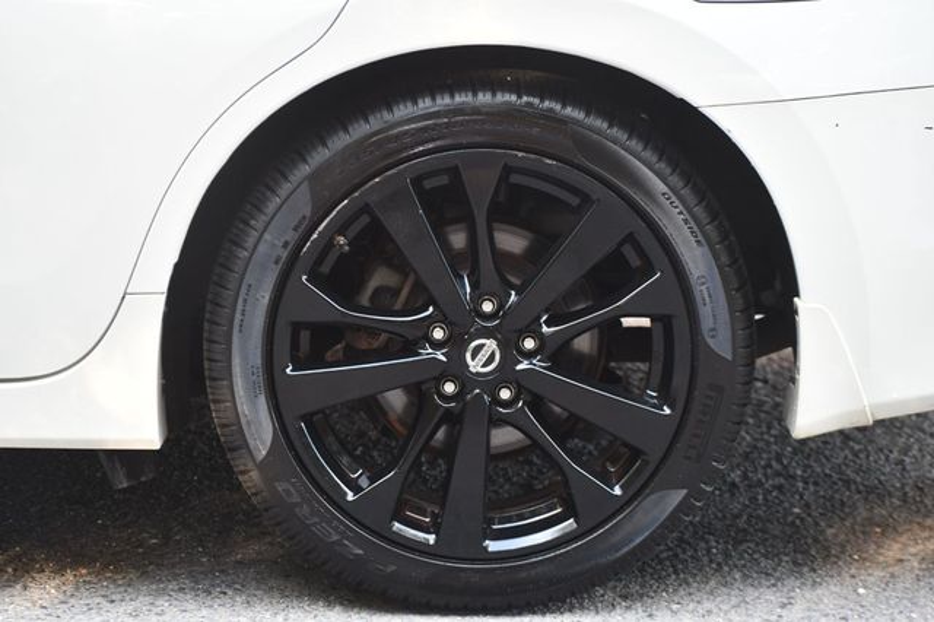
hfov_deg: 15.2
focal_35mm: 135
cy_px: 311
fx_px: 3501
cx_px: 467
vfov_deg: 10.1
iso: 900
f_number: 4.8
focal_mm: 90
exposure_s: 1/125
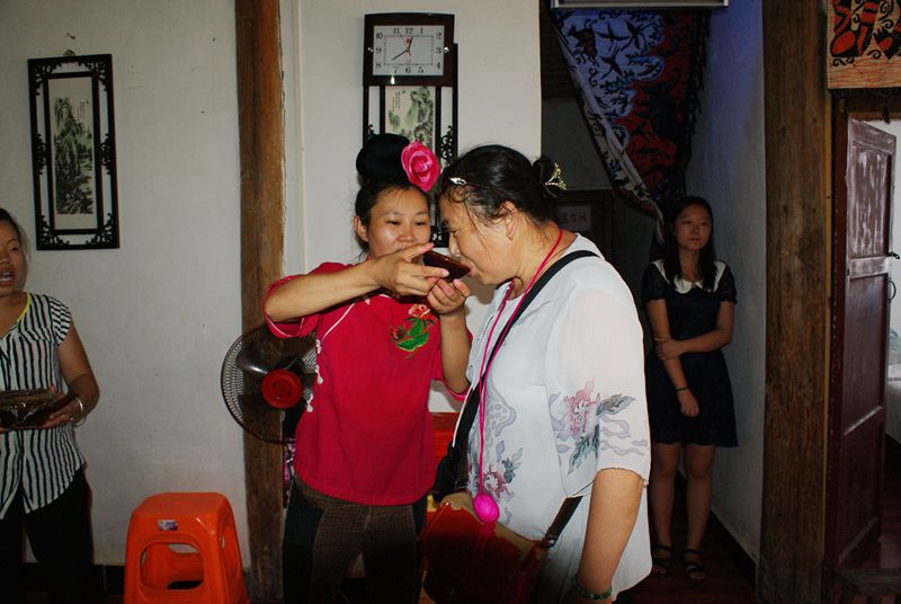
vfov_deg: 48.1
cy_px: 302
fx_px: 677
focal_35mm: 27
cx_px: 450
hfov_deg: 67.3
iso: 400
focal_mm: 18
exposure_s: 1/60
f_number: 5.6
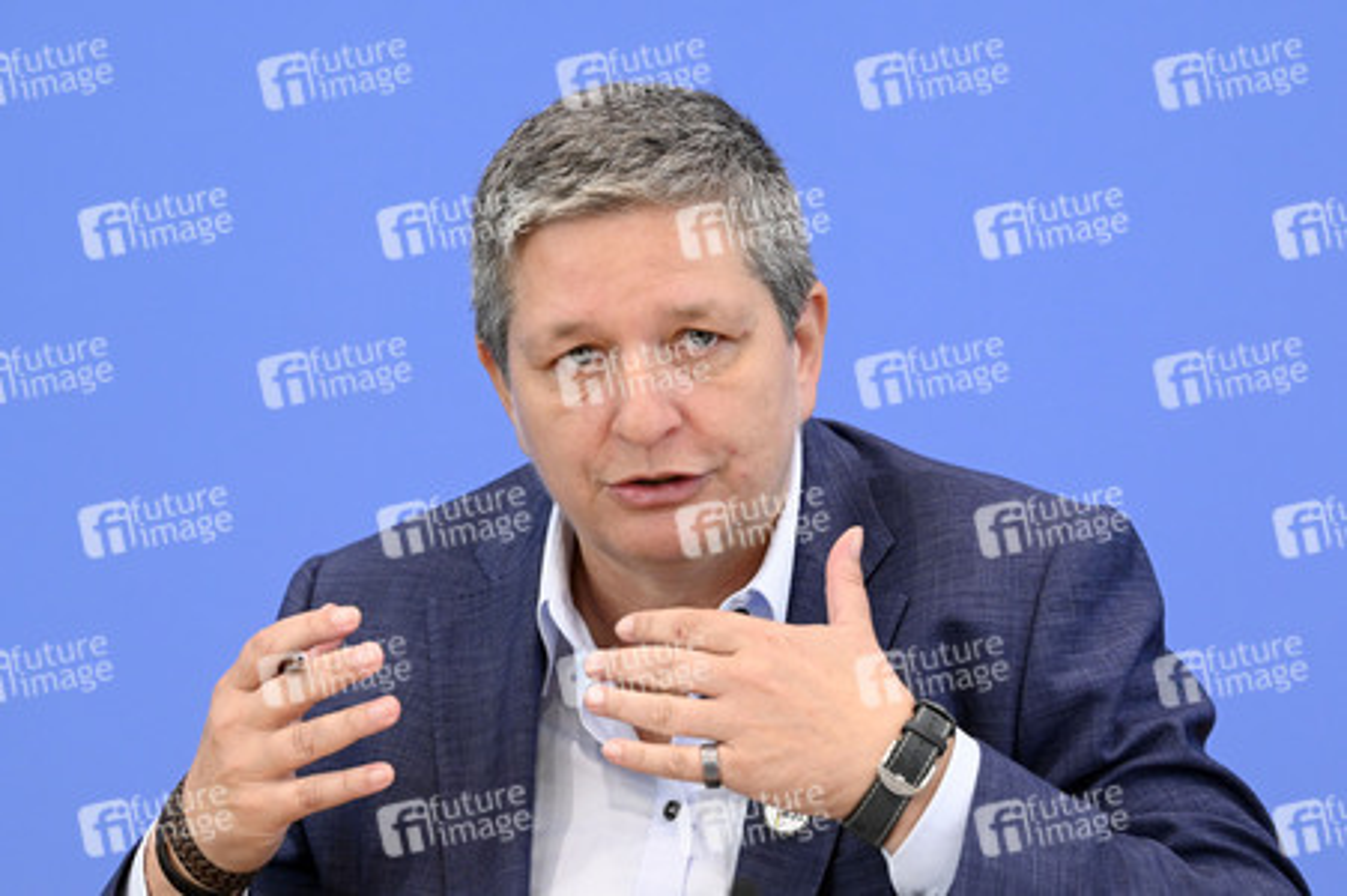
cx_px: 674
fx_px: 4860
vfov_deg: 10.5
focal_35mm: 130
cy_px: 448
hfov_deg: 15.8
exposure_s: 1/500
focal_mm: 130
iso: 4000
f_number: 6.3
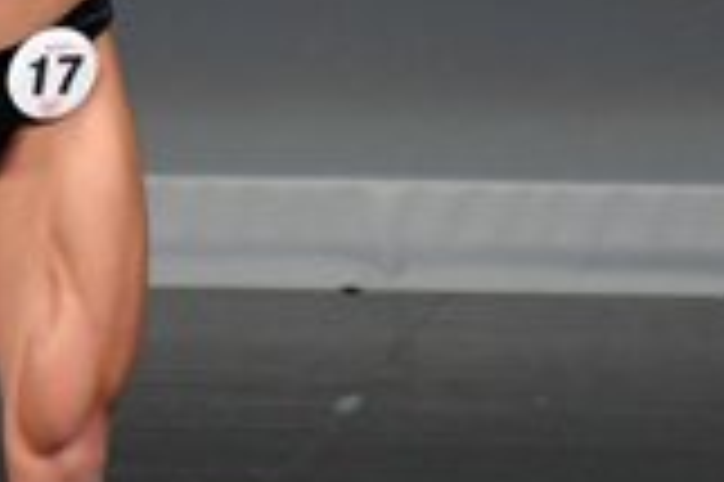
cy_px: 45
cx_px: -137
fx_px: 27504
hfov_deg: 1.5
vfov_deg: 1.0
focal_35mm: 1369
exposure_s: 1/400
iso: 4000
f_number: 5.6
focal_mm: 190
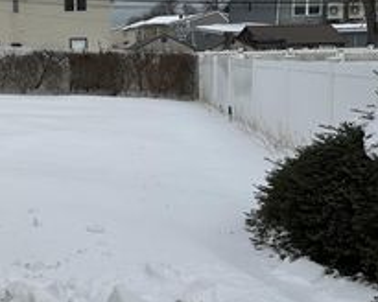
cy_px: 122
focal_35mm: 57
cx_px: 46
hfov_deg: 31.6
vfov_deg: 26.6
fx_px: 638
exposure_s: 1/9709
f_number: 1.78
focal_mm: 6.86
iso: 80
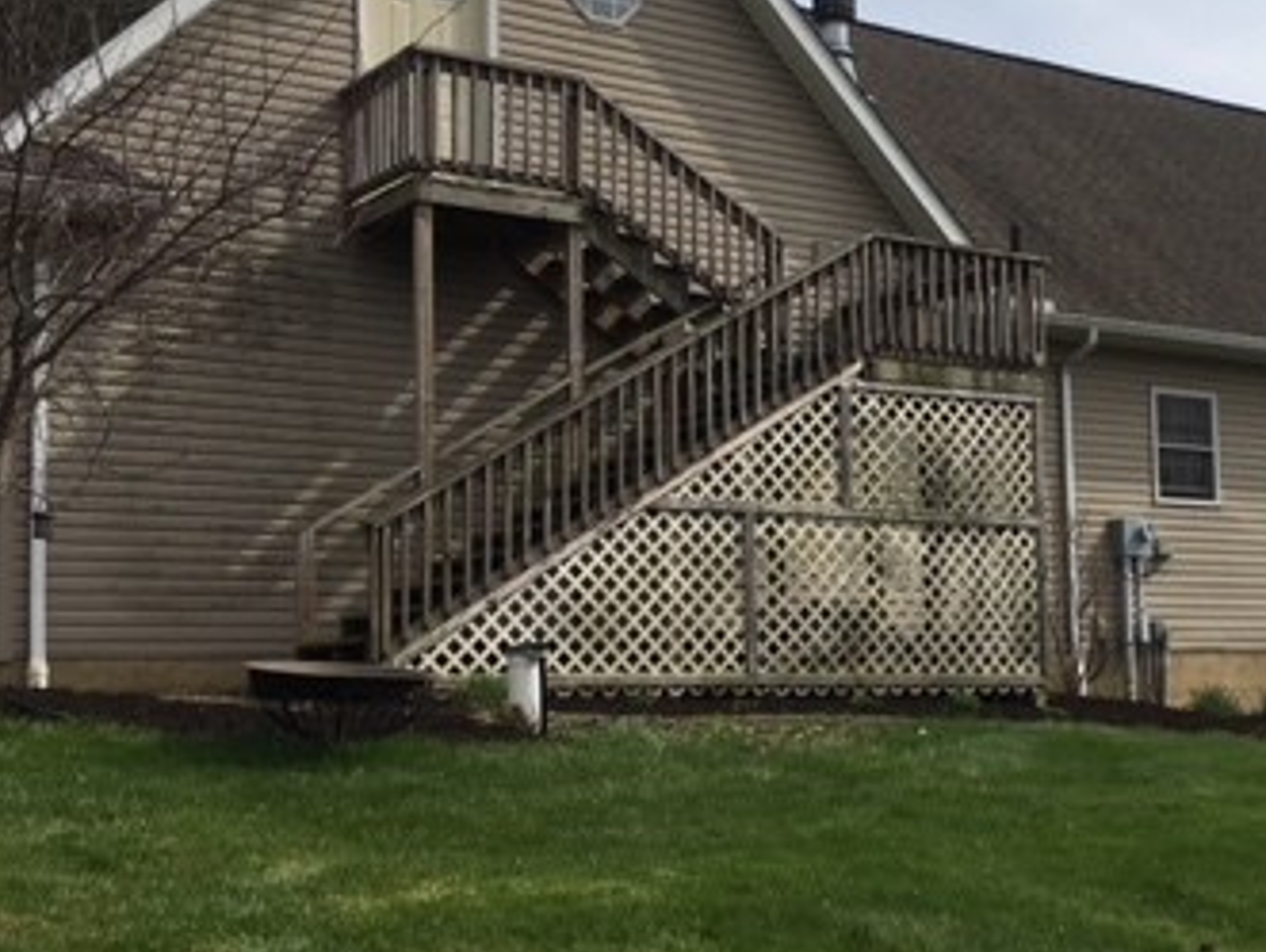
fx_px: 2050
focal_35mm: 56
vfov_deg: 26.1
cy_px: 528
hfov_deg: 33.2
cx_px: 1037
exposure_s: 1/2564
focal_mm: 4.15
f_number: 2.2
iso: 25
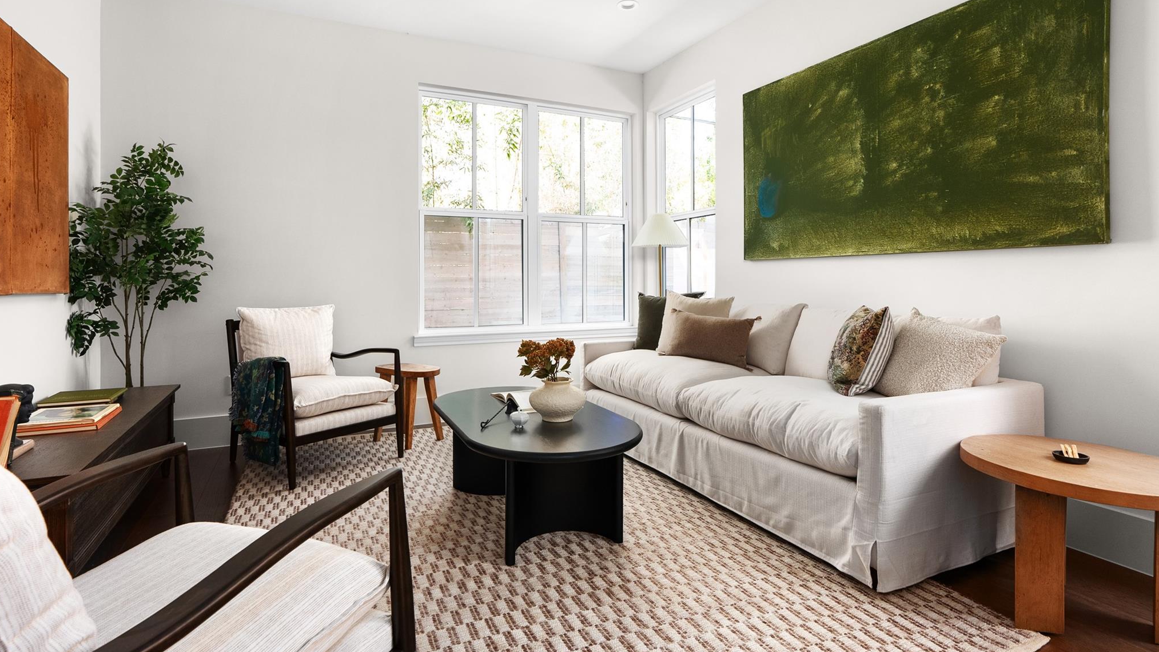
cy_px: 270
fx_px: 553
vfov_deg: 60.6
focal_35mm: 18
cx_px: 579
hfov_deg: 92.7
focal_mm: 17
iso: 400
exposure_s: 1/60
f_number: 7.1
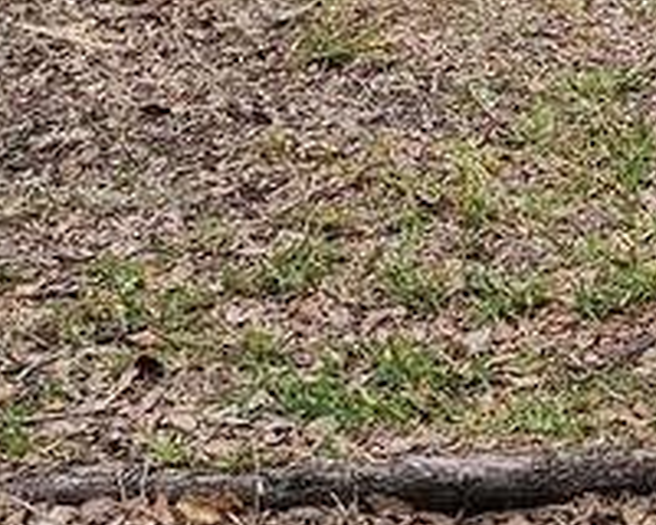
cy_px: -171
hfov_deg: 15.9
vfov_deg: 12.9
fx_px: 2233
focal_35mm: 115
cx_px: 850
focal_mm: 5.4
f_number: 1.8
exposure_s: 1/430
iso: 40
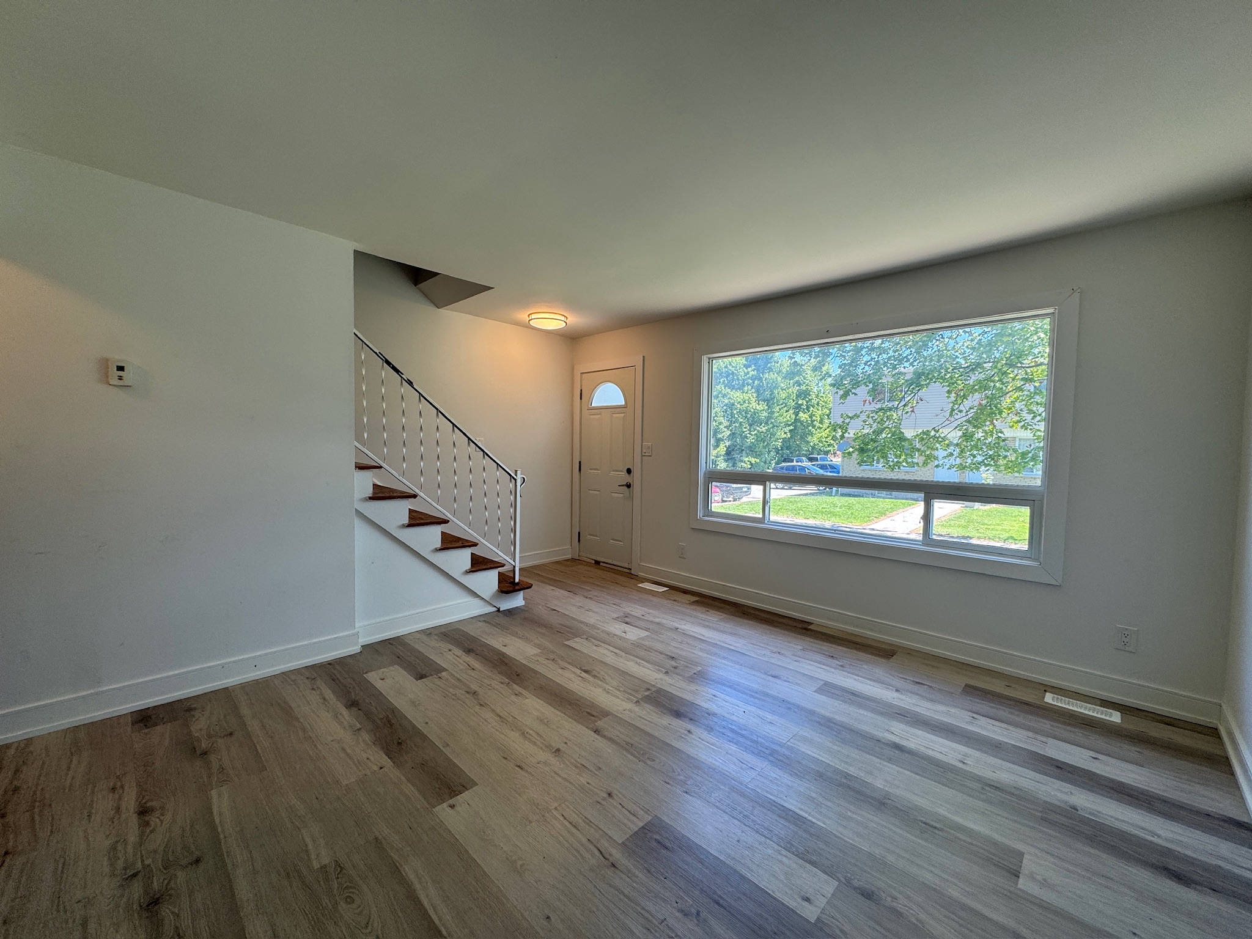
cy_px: 470
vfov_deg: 85.7
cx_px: 626
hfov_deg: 102.1
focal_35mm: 14
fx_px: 506
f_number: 2.2
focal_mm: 2.22
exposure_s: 1/120
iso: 50
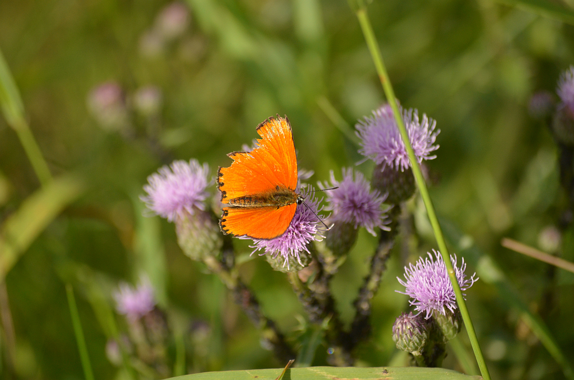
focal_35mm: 300
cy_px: 190
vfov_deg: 4.6
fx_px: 4773
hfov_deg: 6.9
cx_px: 287
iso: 400
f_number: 5.6
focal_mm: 200
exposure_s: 1/1600
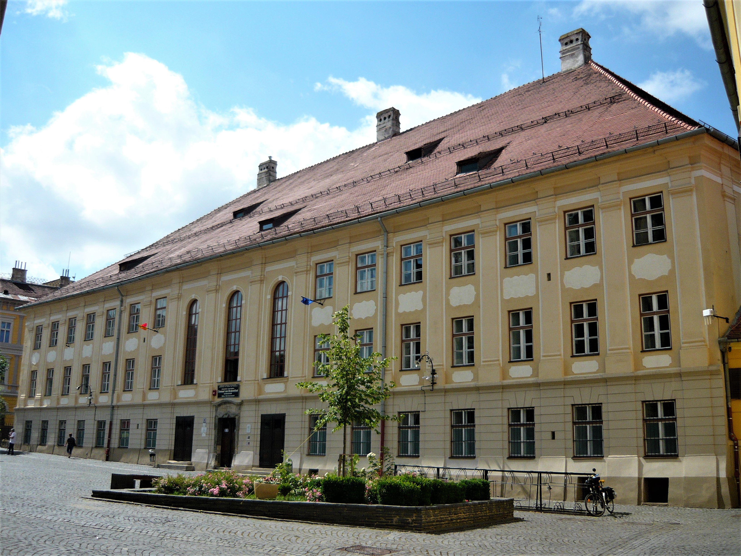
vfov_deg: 42.9
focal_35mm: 33
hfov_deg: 55.4
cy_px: 278
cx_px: 370
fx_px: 706
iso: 100
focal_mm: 5.5
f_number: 8
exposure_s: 1/320
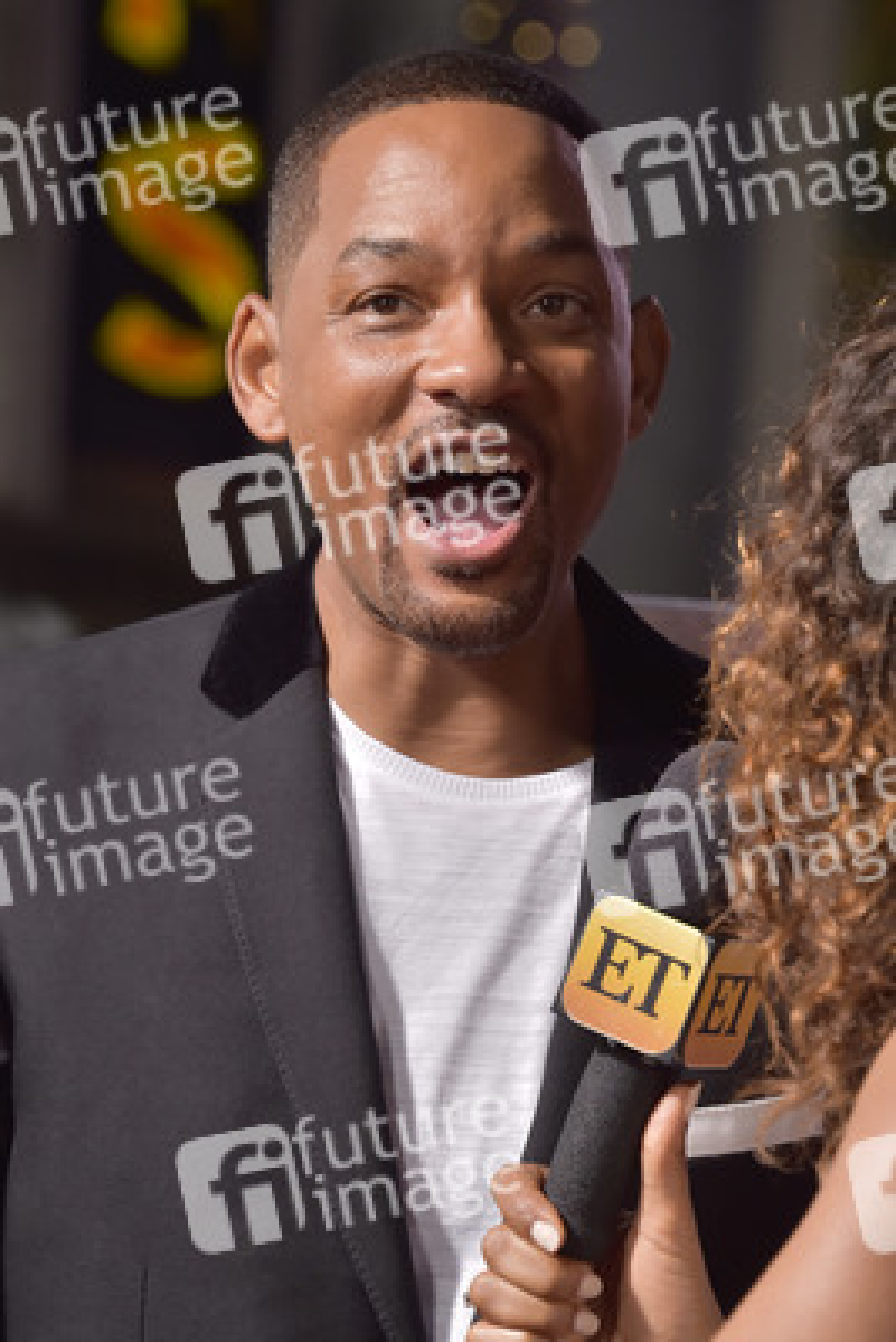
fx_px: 6714
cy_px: 671
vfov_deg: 11.4
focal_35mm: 180
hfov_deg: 7.6
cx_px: 448
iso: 640
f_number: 7.1
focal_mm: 180
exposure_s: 1/250
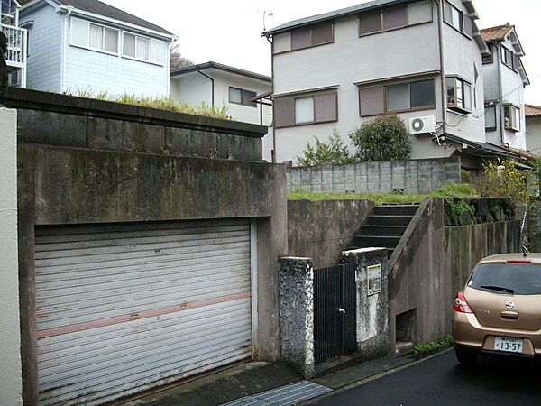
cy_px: 203
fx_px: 578
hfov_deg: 50.1
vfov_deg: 38.7
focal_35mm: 37
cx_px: 270
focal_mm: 6.2
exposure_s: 1/125
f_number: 2.8
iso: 160
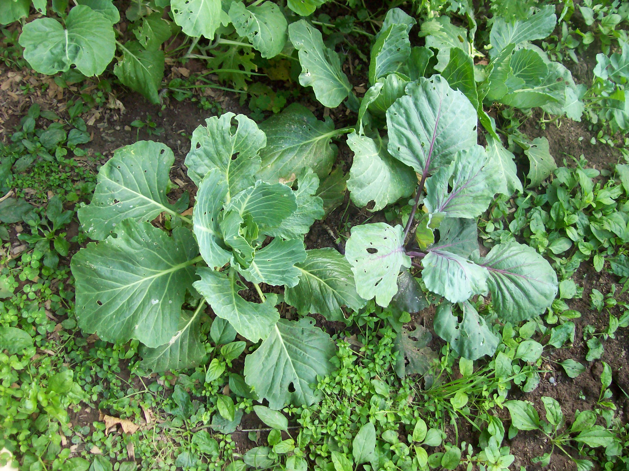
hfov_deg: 51.4
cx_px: 314
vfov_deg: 39.6
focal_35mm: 36
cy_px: 236
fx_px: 654
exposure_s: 1/105
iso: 80
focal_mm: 6
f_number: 2.7
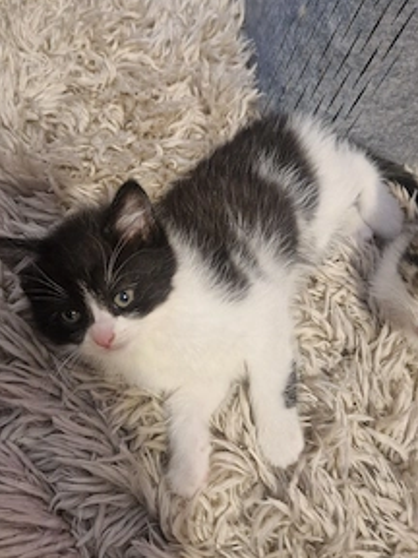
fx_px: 515
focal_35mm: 32
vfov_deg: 56.8
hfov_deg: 44.1
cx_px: 190
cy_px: 283
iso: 800
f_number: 1.8
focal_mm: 5.4
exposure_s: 1/50
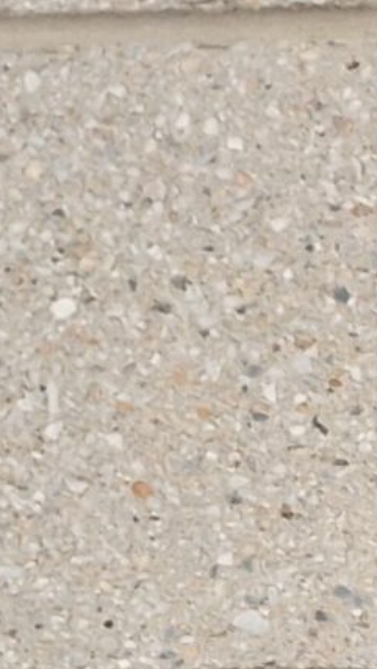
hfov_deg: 6.1
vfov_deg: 12.8
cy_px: 872
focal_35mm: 163
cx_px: 1536
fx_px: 2894
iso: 200
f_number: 1.8
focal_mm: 4.69
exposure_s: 1/40
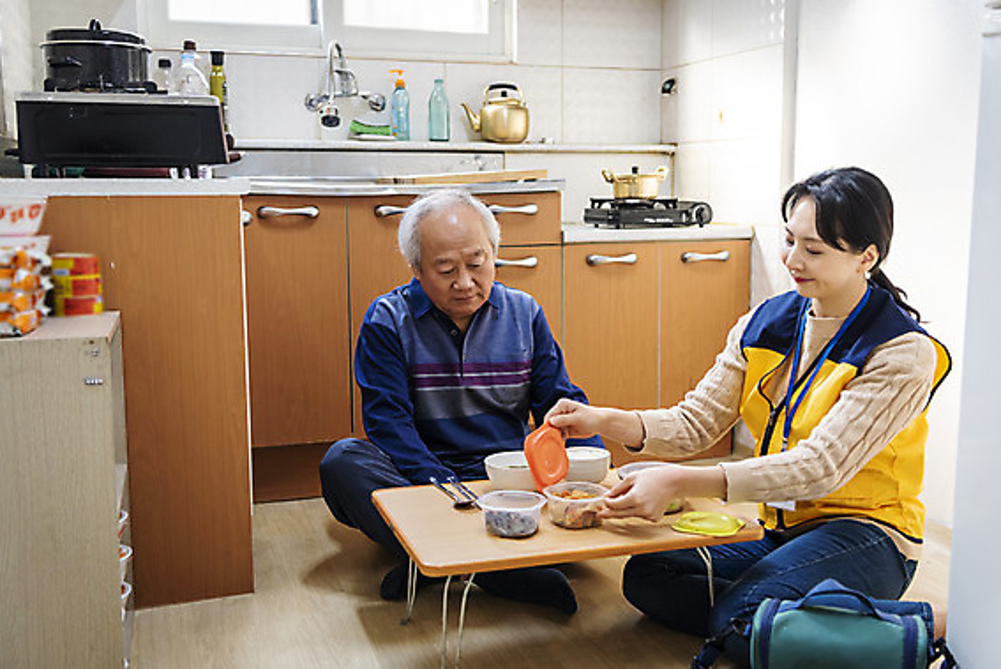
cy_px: 334
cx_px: 511
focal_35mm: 38
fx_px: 1057
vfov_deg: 35.1
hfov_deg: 50.7
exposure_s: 1/125
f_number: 2.8
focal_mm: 36
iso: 800
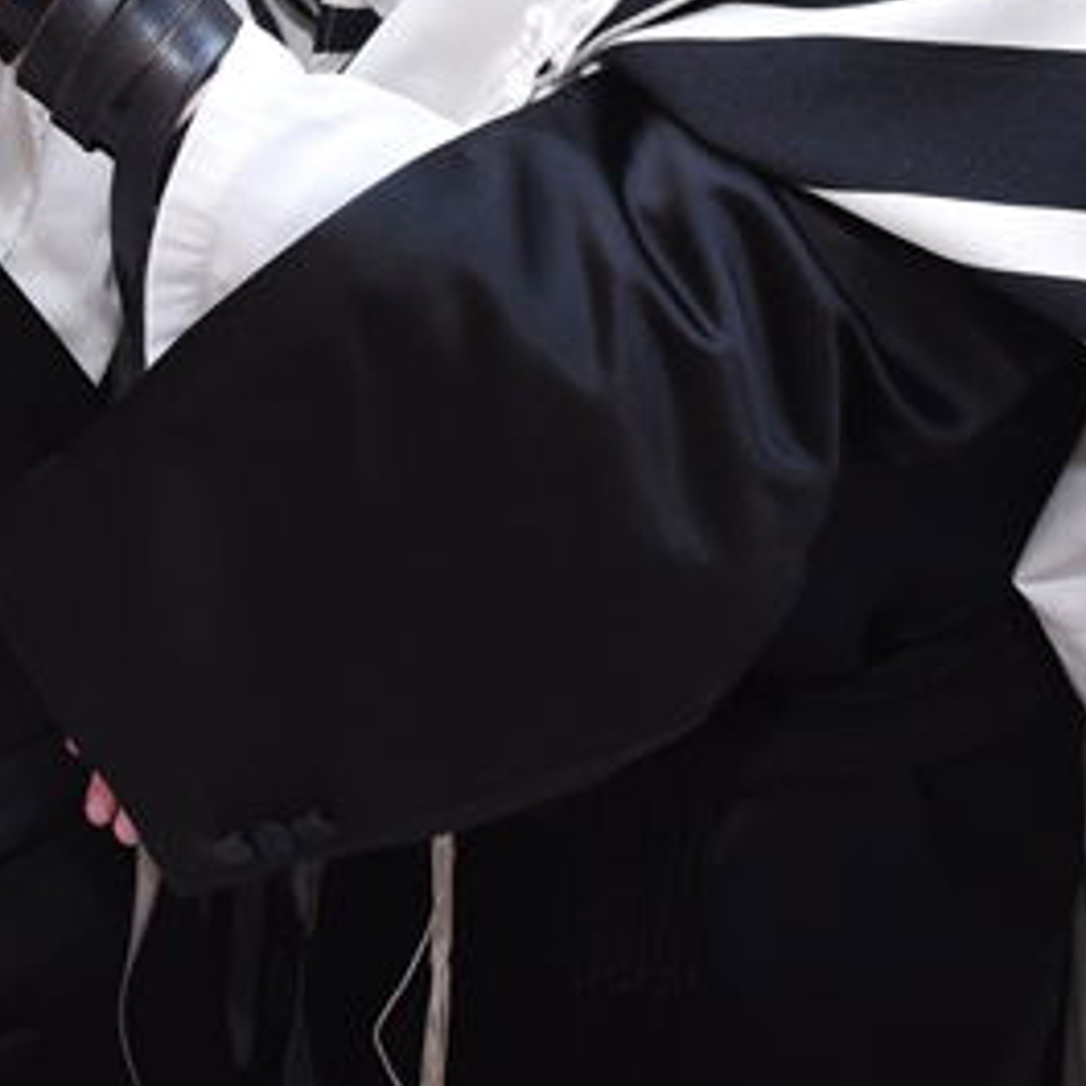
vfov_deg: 26.9
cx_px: 378
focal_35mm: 56
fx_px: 1988
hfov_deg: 30.4
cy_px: -232
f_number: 8
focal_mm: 17
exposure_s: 1/160
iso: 1250
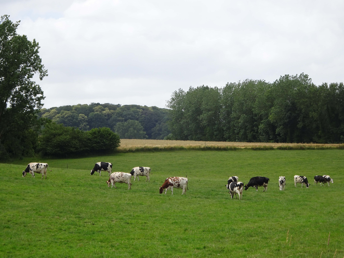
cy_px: 129
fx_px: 1073
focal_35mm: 108
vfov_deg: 13.7
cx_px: 172
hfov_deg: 18.2
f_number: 5
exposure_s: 1/320
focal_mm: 18.53
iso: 80
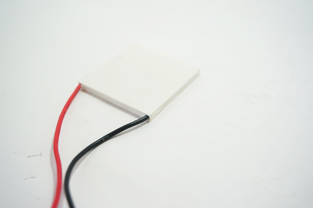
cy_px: 104
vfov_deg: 32.9
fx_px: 352
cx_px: 156
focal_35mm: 40
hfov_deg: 48.0
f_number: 5
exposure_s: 1/60
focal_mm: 27
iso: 400
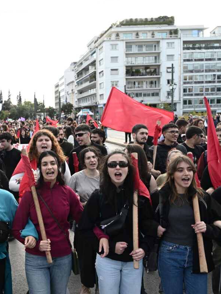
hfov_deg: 28.8
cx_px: 13
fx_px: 408
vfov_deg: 39.7
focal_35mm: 48
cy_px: 146
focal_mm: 33
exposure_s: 1/400
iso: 400
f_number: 6.3
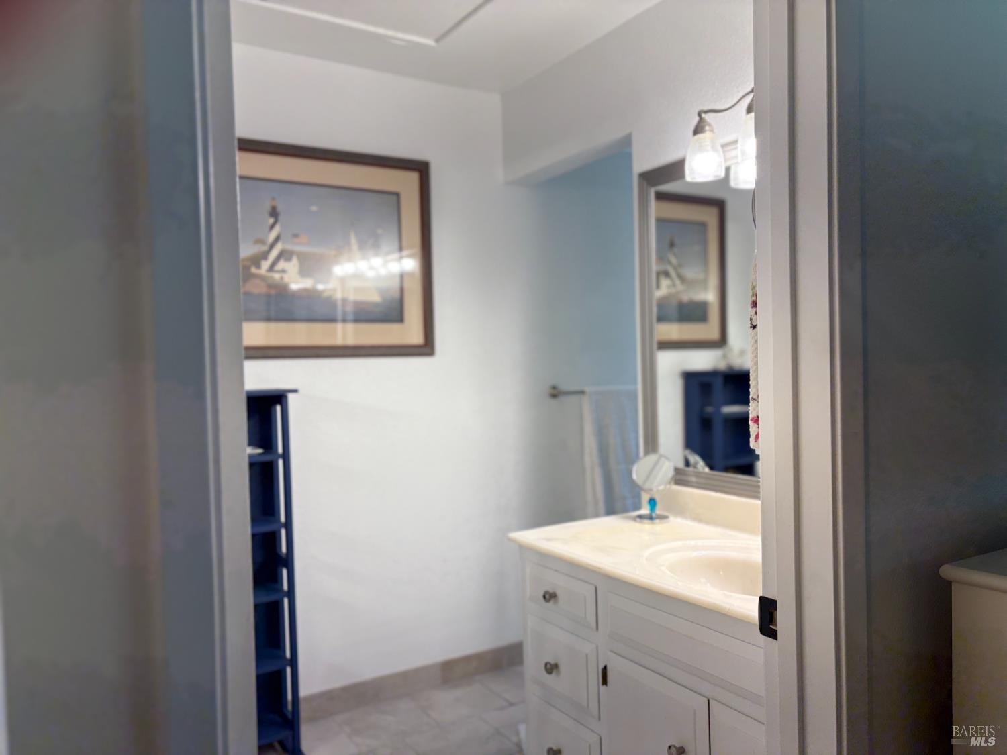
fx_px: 756
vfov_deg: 53.1
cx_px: 504
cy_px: 378
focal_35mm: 26
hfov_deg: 67.3
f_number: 1.6
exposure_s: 1/120
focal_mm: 5.96
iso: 125
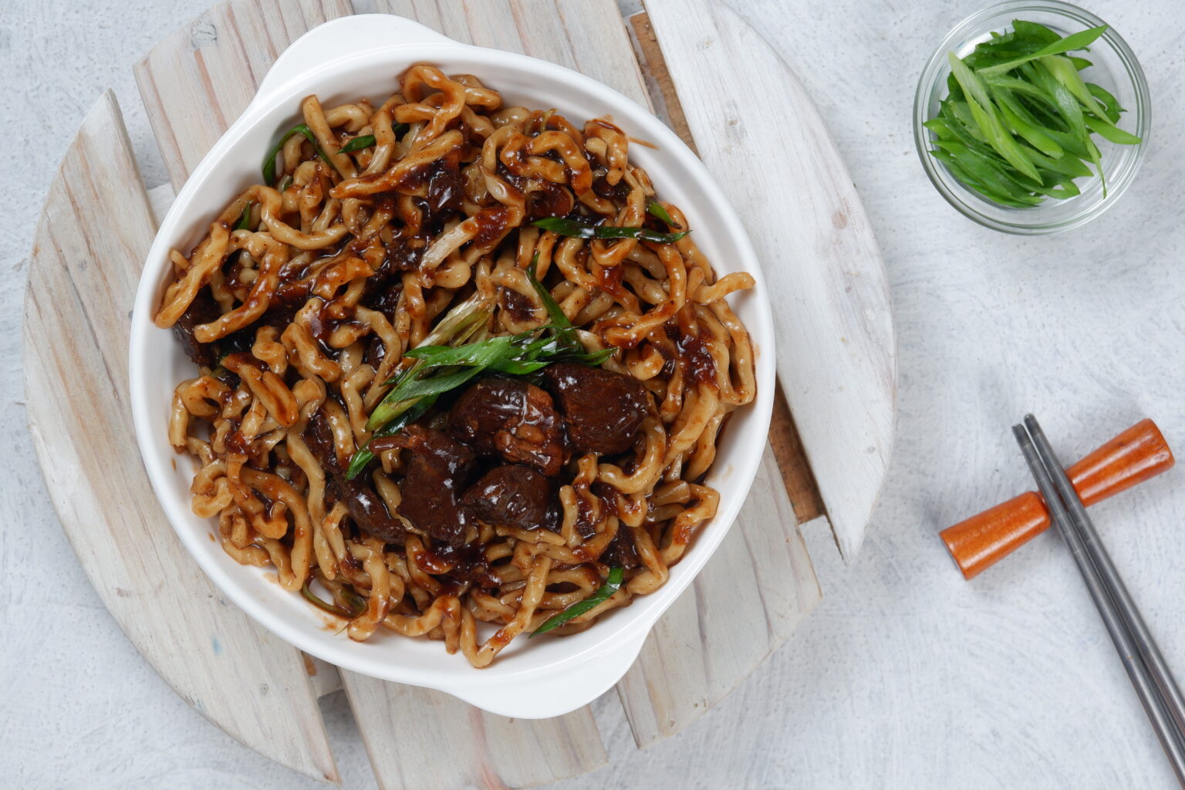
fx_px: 4147
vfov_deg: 10.9
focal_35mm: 126
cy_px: 395
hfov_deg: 16.3
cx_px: 592
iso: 250
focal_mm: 84.8
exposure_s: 1/60
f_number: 8
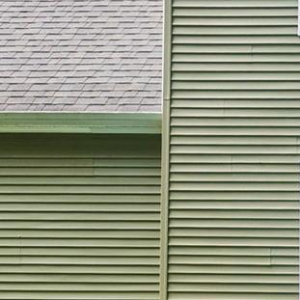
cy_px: 194
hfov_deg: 13.1
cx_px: 787
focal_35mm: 84
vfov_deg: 20.6
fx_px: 824
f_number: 7.1
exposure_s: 1/200
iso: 100
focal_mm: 10
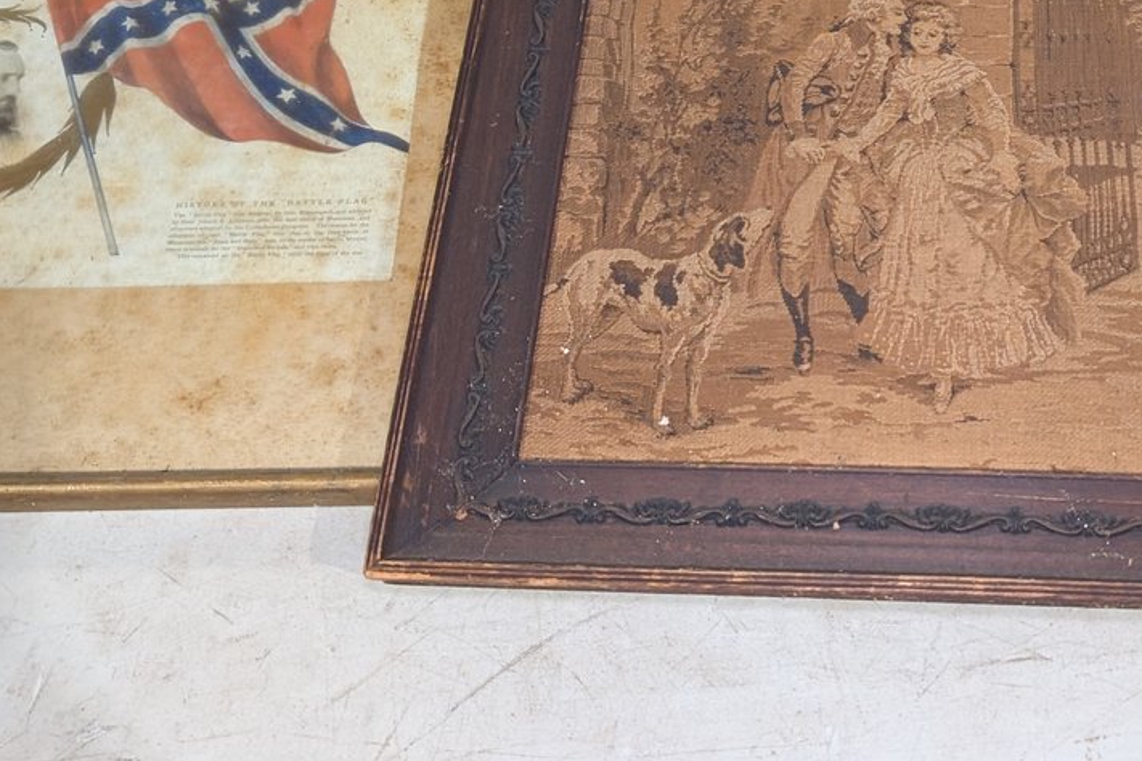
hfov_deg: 36.7
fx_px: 1681
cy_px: 81
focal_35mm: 53
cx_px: 849
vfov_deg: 24.8
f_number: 1.68
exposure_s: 1/233
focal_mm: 6.9
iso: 774
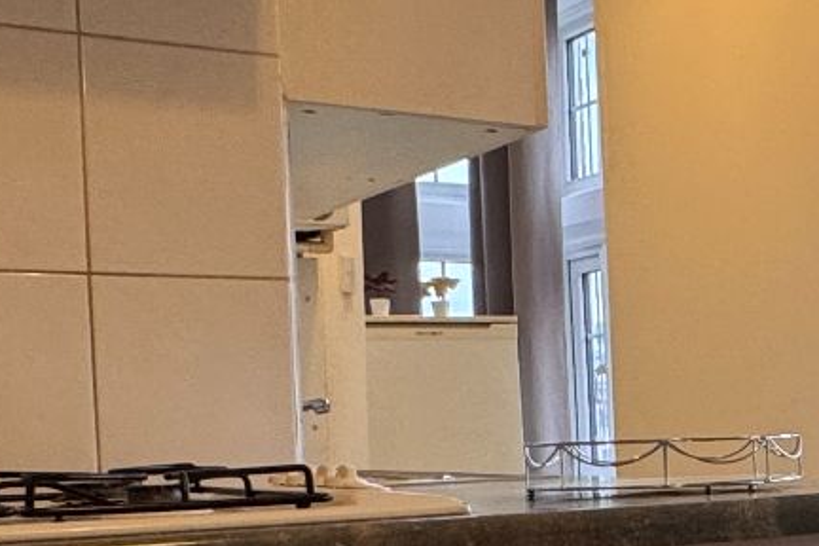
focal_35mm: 69
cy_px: 470
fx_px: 1570
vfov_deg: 19.4
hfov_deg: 26.2
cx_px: 973
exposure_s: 1/100
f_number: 2.2
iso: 200
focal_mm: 2.22
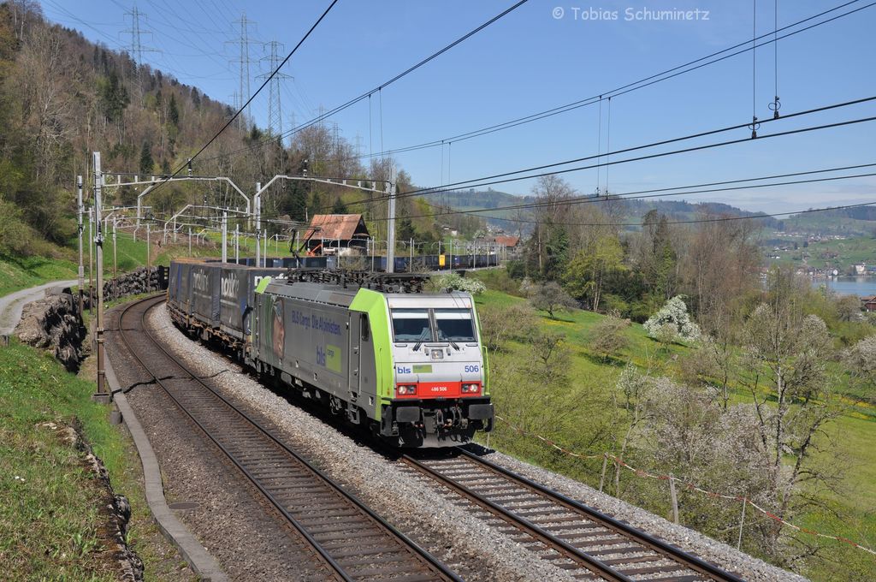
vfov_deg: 26.4
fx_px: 1239
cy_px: 291
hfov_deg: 38.9
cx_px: 438
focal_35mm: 51
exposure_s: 1/640
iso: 200
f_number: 8
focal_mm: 34
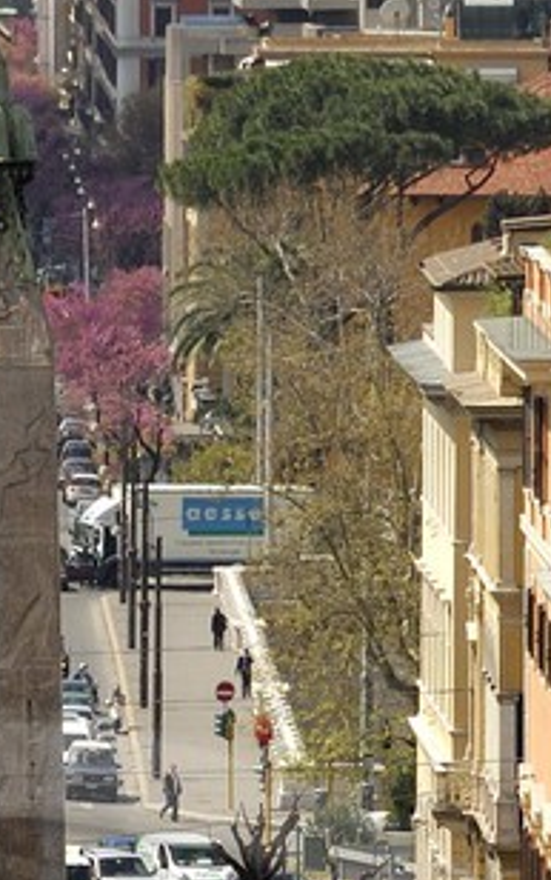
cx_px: -31
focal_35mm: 555
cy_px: 1606
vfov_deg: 3.8
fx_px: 13310
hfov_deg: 2.4
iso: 100
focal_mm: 70
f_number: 8
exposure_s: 1/250
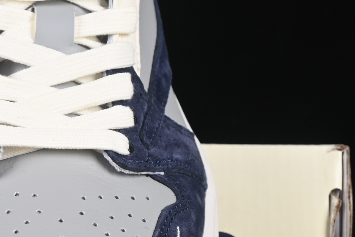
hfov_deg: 8.2
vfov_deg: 5.5
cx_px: -75
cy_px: 161
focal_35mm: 250
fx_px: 2466
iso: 160
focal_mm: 50
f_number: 7.1
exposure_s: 1/80
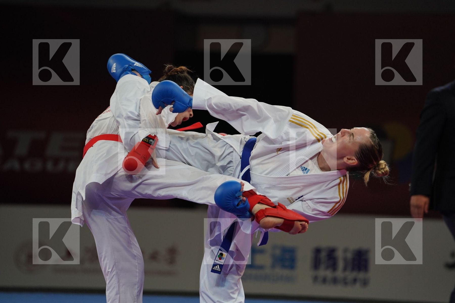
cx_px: 228
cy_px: 152
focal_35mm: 200
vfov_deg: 6.9
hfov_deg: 10.3
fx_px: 2528
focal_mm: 200
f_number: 2.8
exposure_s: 1/1000
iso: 1000
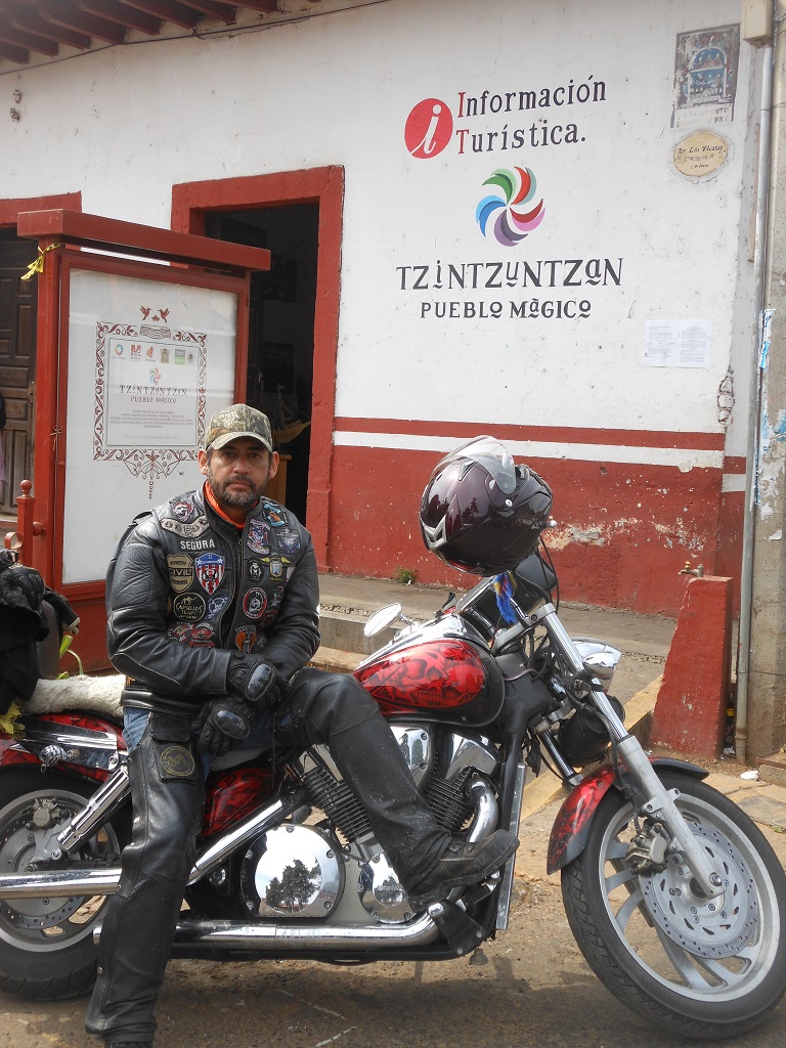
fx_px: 1302
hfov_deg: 33.6
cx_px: 393
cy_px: 524
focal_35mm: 43
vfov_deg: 43.9
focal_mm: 7.7
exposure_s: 1/320
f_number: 3.8
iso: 80
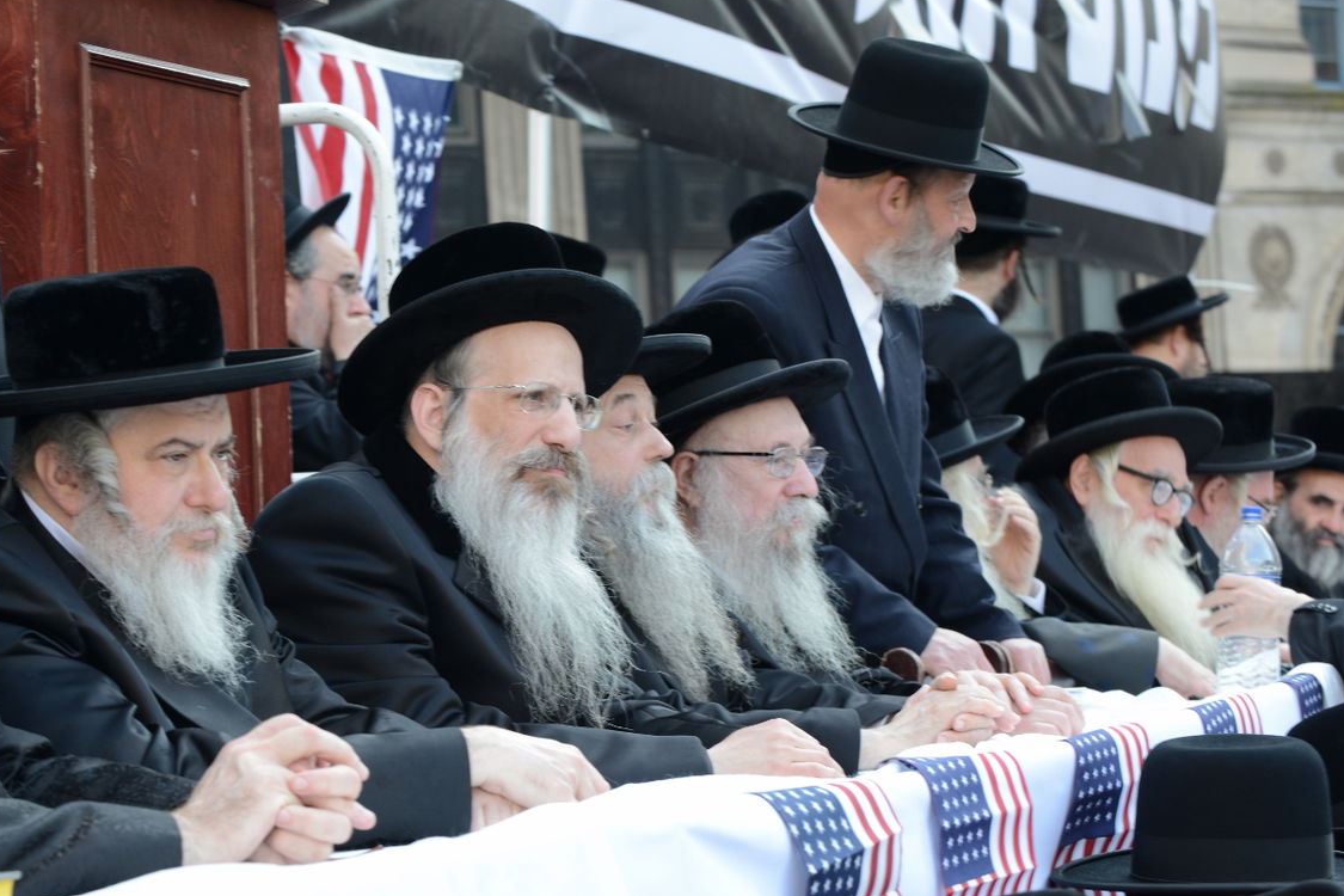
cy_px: 542
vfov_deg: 12.2
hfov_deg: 18.2
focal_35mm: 112
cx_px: 514
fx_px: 4181
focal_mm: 90
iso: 400
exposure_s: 1/100
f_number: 10
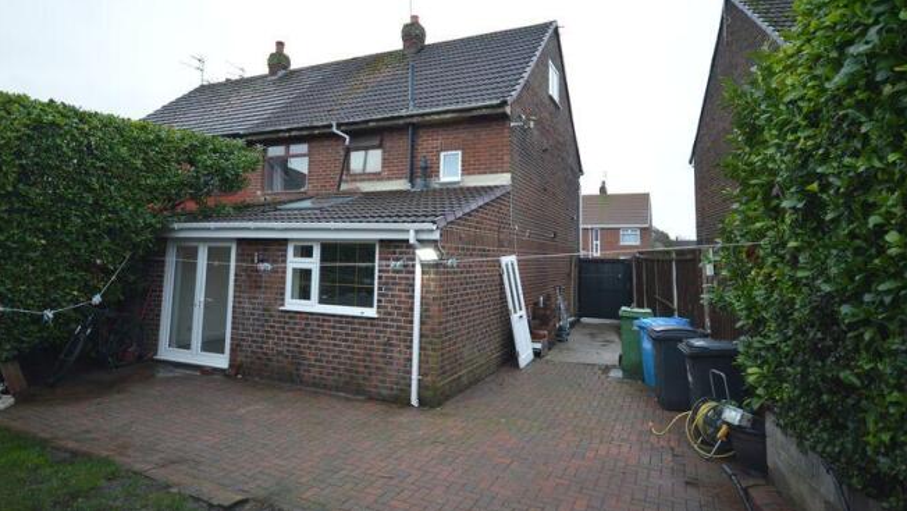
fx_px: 494
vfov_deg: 54.4
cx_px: 454
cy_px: 210
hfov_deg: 85.1
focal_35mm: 21
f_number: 5.6
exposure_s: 1/125
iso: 320
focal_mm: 13
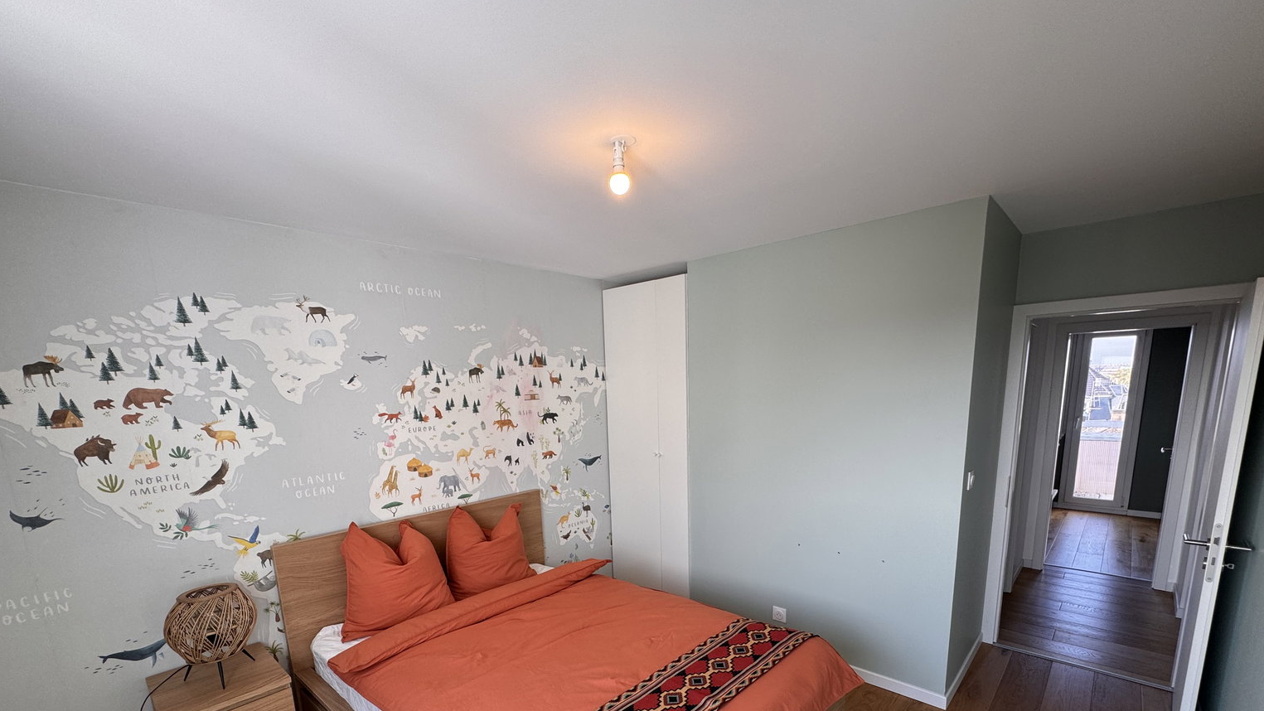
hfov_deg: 99.4
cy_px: 486
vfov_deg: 65.0
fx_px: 536
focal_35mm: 16
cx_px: 631
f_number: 2.2
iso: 40
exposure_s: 1/99
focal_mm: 2.22
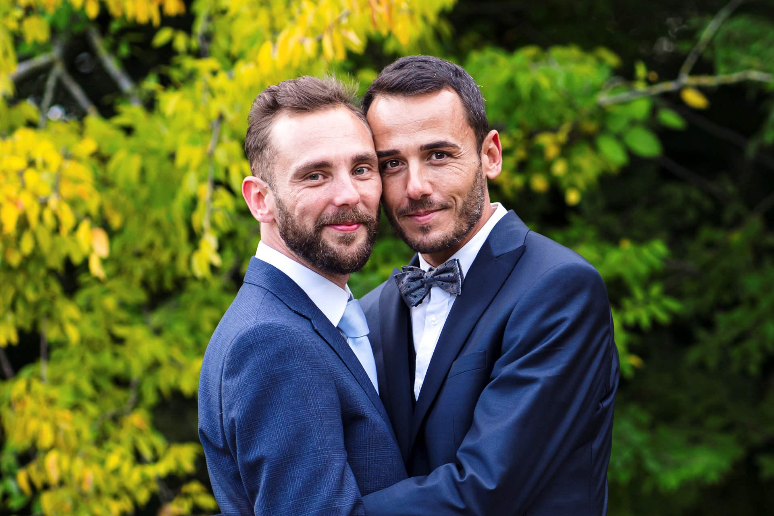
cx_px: 387
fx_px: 1827
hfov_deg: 23.9
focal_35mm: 85
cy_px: 258
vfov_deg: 16.1
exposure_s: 1/500
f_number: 2.5
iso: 320
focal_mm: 85
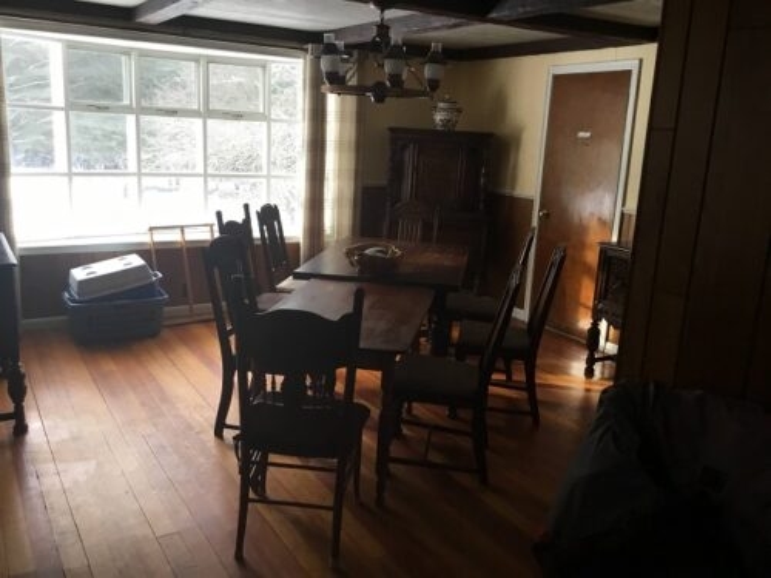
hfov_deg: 58.4
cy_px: 289
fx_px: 690
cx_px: 386
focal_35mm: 31
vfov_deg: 45.4
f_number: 2.4
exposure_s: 1/30
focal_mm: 3.3
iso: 25
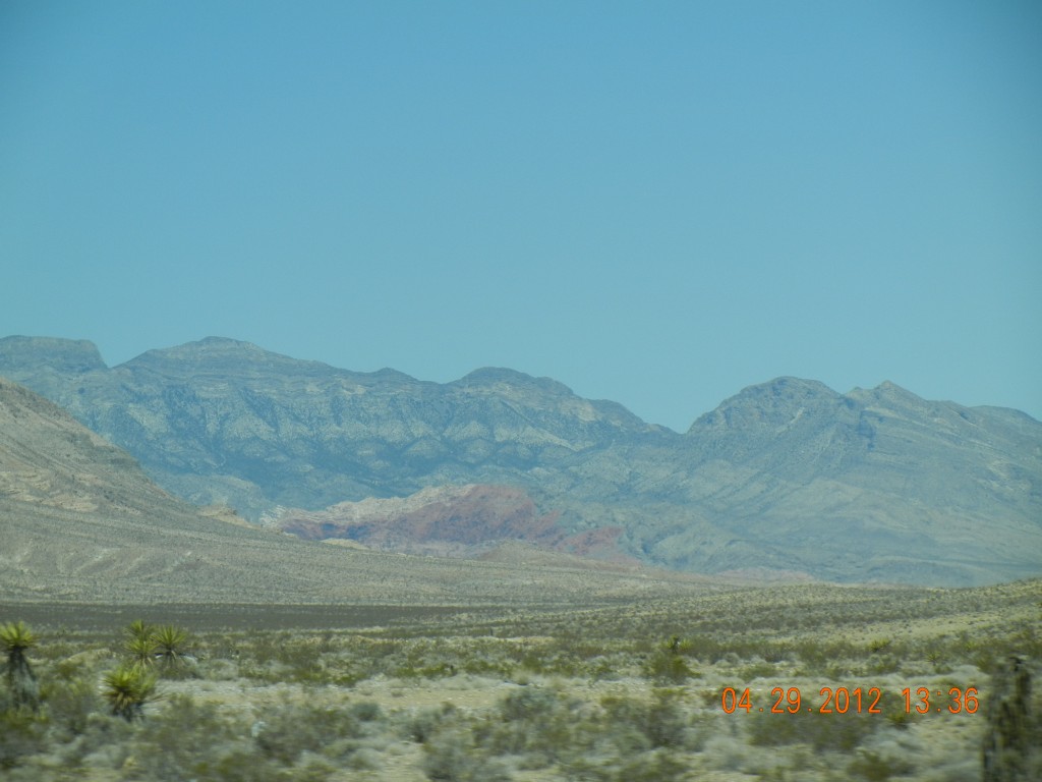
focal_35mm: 174
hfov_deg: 11.4
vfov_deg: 8.5
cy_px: 391
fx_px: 5238
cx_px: 521
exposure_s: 1/300
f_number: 9.2
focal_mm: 31.4
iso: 160
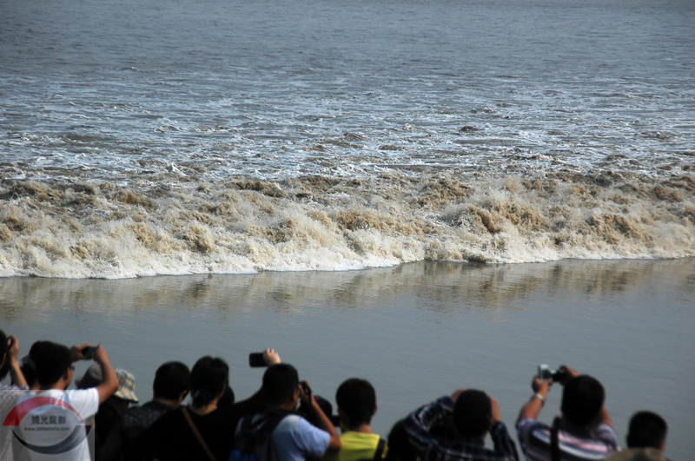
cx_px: 348
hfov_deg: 11.4
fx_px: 3470
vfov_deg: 7.6
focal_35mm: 180
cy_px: 230
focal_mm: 120
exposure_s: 1/2000
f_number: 6.3
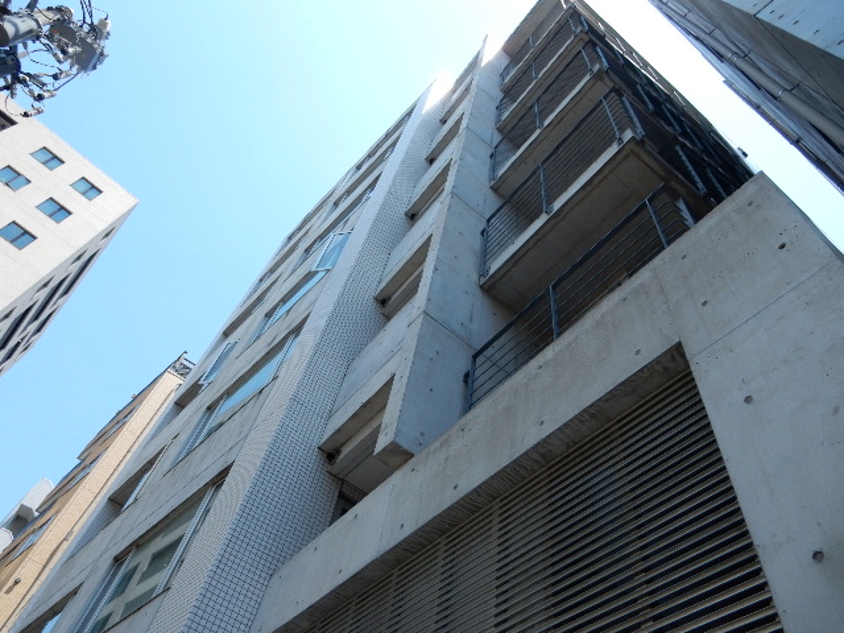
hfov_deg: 69.4
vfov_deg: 54.9
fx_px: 610
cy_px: 316
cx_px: 422
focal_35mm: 25
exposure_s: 1/640
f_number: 3.7
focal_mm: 4.5
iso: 125
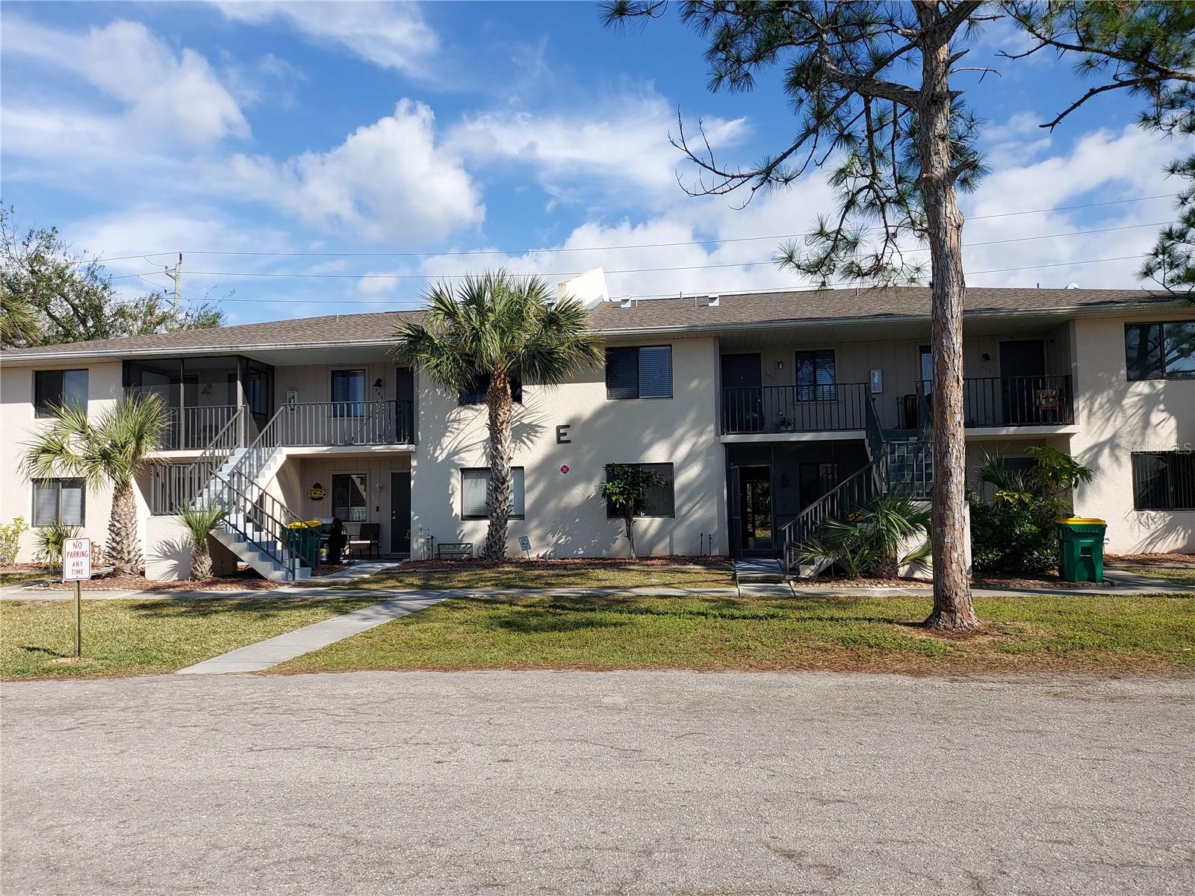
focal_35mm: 25
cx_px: 598
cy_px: 448
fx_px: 863
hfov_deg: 69.4
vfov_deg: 54.9
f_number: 2
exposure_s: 1/1475
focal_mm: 4.6
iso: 50
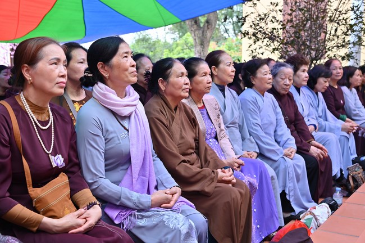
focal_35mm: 44
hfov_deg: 44.5
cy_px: 122
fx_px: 446
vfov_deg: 30.5
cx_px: 182
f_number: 5.6
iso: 250
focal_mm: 44
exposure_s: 1/60
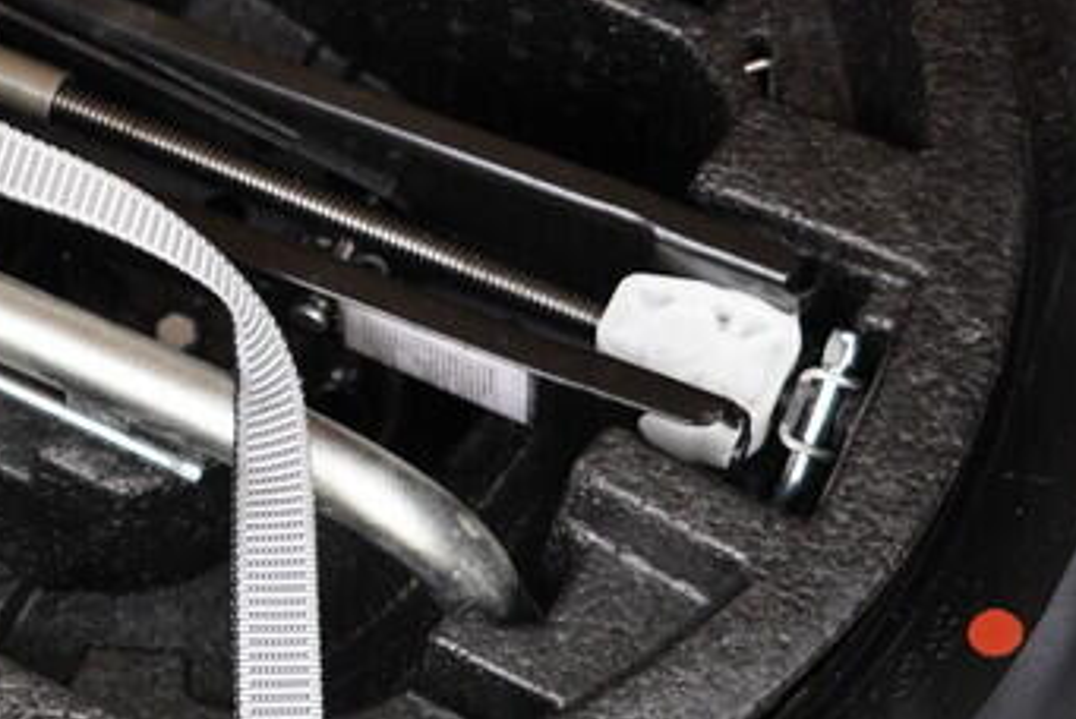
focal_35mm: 108
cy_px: 311
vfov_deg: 12.7
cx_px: 3
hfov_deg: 18.4
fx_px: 3231
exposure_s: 1/40
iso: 400
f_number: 2.8
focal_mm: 24
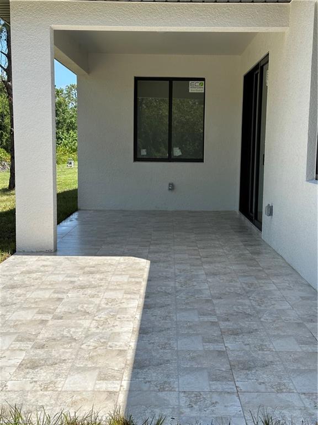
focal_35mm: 48
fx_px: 588
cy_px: 212
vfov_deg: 39.7
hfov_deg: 30.3
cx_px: 159
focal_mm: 6.86
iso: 64
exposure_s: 1/2410
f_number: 1.78
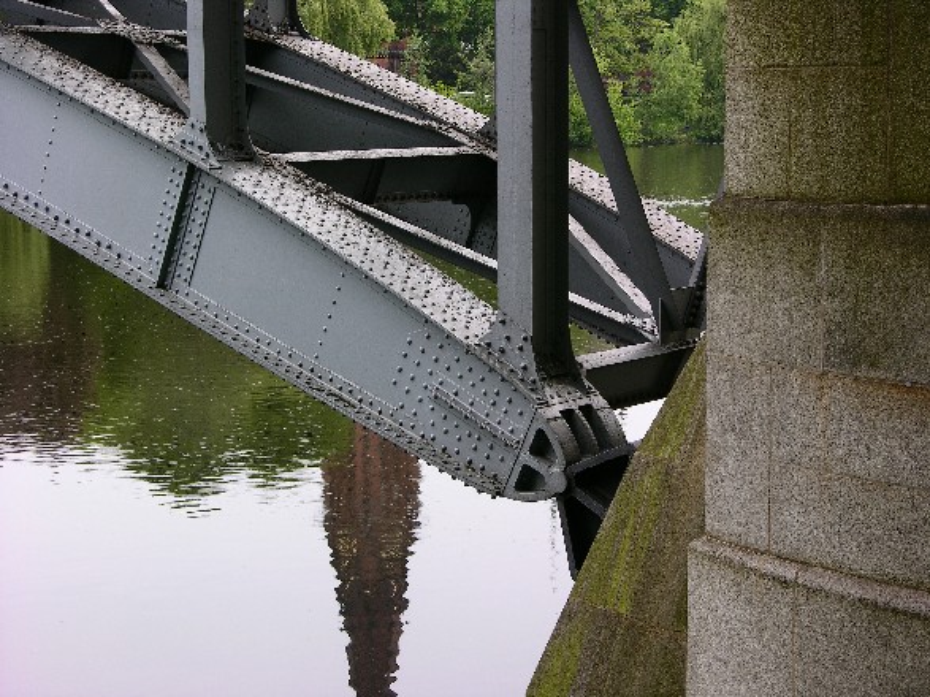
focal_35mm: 78
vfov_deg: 18.9
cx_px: 465
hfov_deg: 25.0
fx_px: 2095
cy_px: 348
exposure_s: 1/69.3
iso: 50
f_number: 4.3
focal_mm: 19.9
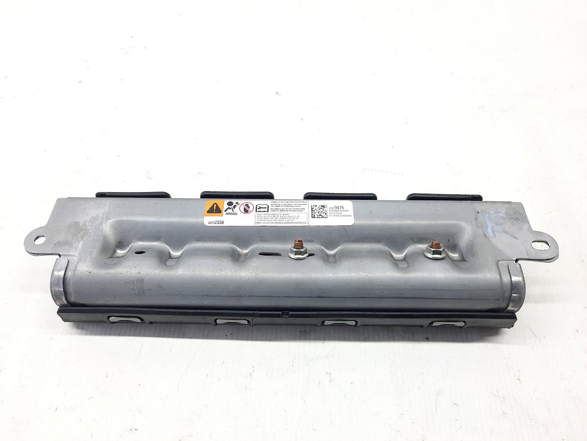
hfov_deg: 69.4
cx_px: 294
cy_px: 220
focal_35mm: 25
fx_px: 424
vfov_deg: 54.9
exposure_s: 1/50
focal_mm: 4.6
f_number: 2
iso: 125
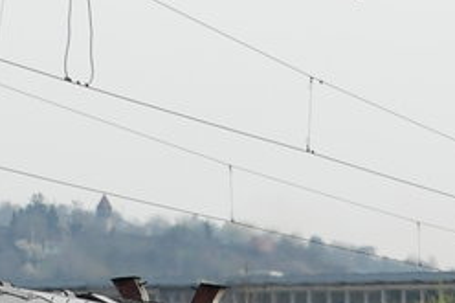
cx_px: 28
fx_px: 5032
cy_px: 464
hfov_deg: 5.2
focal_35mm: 398
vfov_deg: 3.4
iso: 200
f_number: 8
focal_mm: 55
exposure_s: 1/250
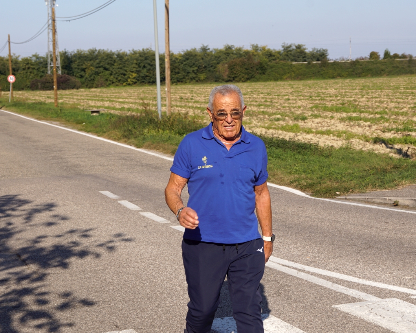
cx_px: 211
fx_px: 1152
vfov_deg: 16.4
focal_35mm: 94
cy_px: 167
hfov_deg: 20.5
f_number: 9
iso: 100
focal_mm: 55
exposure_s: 1/250
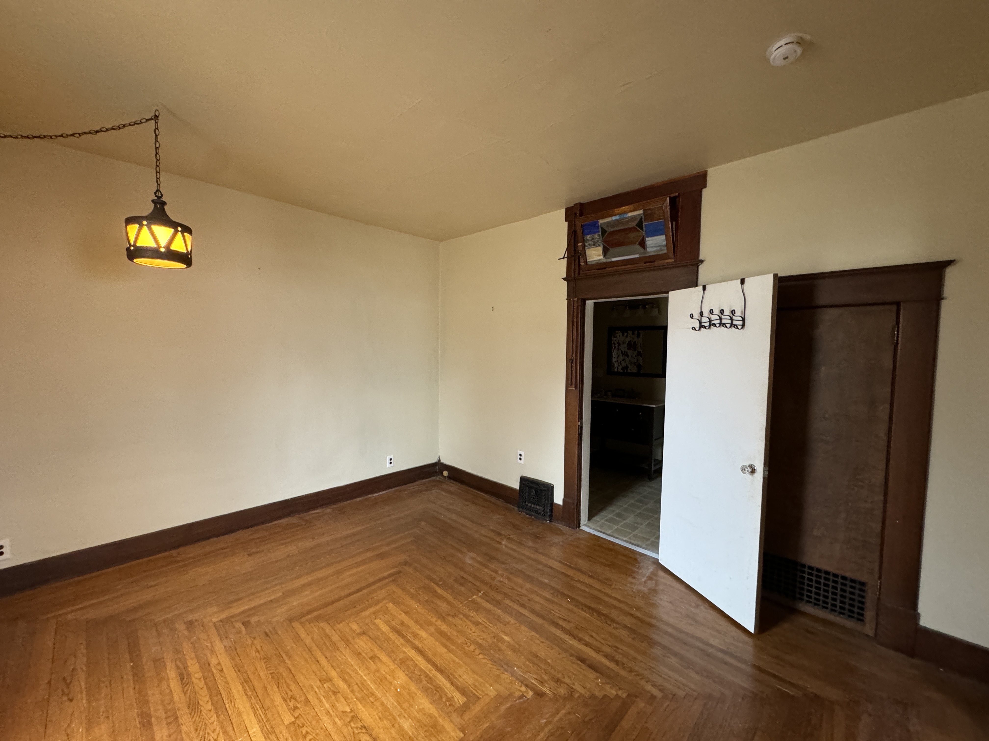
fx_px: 400
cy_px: 370
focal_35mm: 14
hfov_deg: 102.1
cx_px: 494
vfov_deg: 85.7
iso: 500
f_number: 2.2
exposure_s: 1/60
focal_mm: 2.22
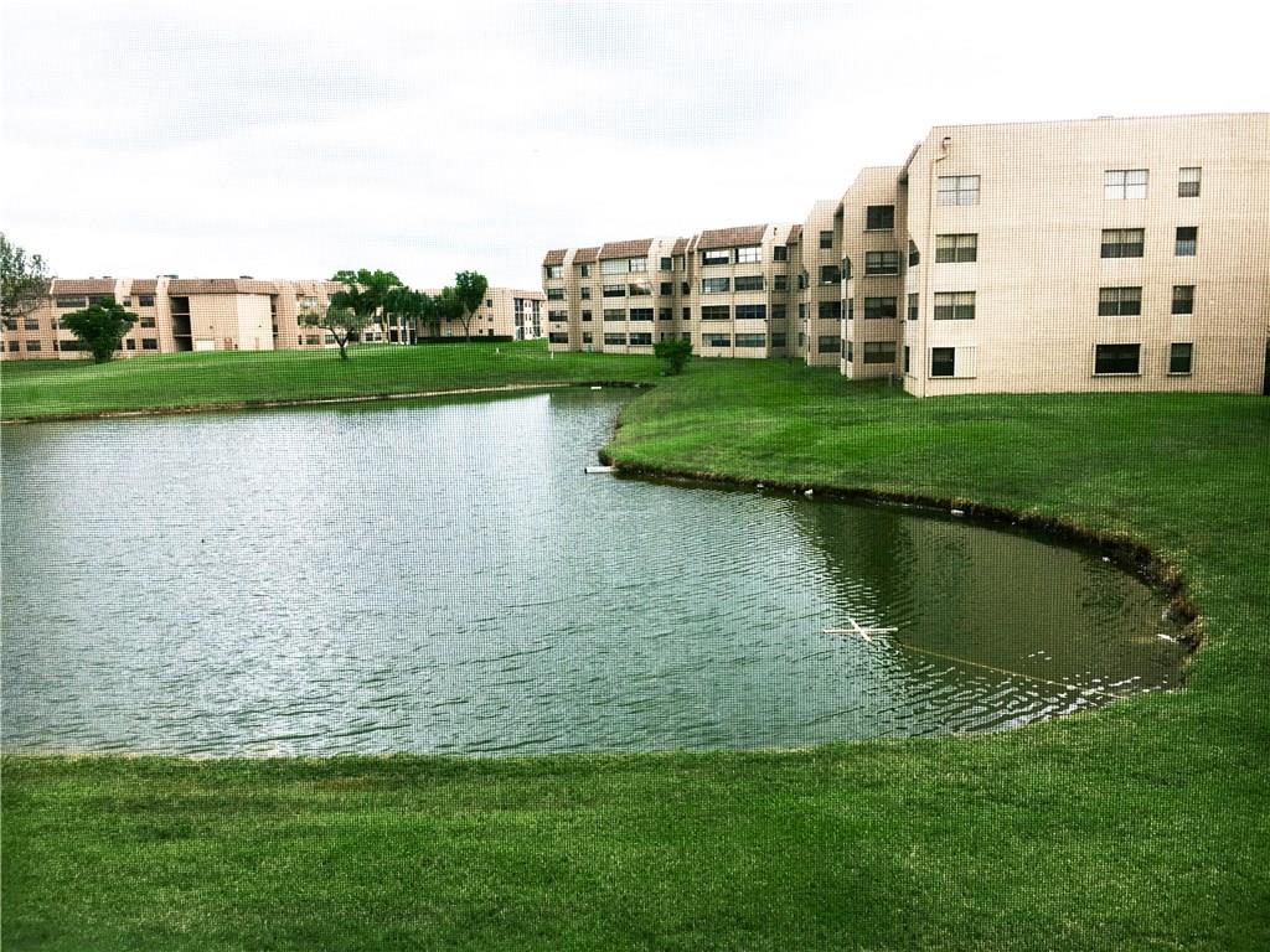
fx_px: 1064
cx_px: 635
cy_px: 476
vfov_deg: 48.2
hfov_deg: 61.7
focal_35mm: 29
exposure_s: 1/281
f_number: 2.2
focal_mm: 4.15
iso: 25
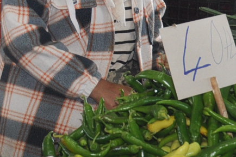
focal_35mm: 163
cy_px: 17
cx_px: -122
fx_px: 1067
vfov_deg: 8.4
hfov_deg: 12.0
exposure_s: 1/160
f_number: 3.8
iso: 400
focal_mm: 22
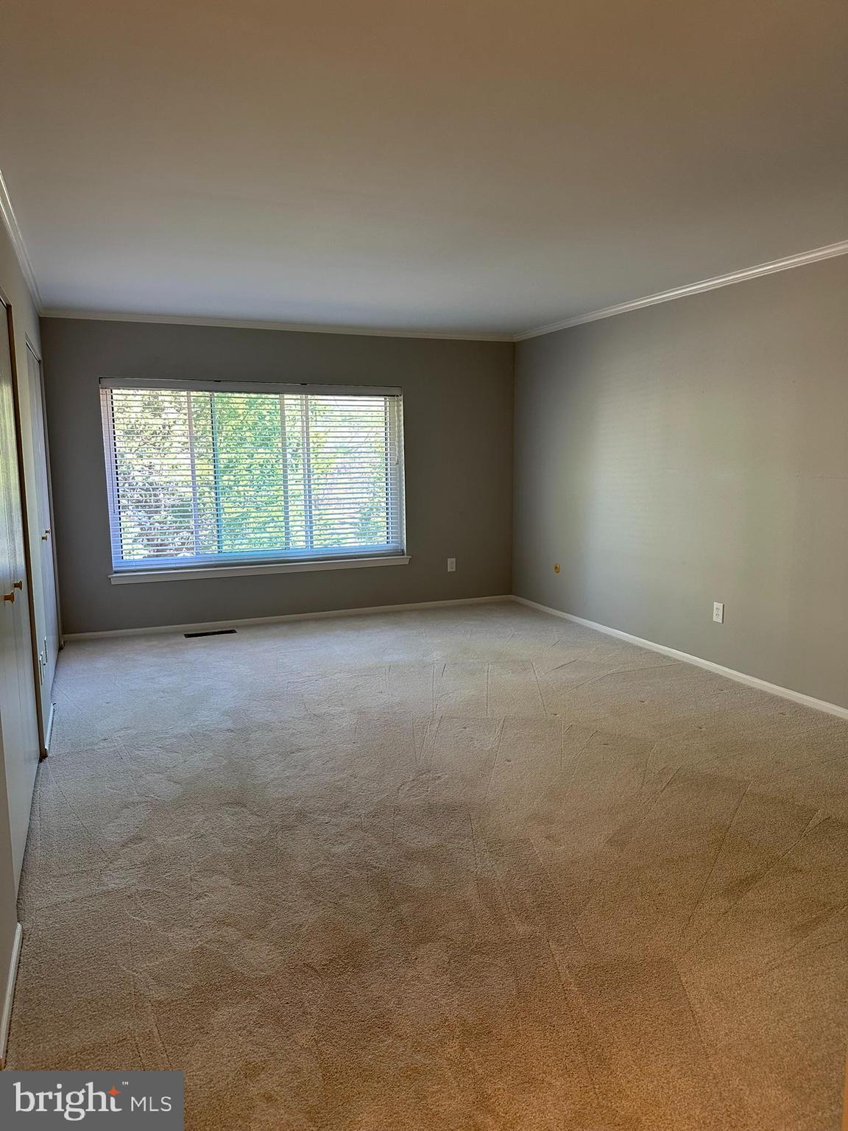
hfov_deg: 56.8
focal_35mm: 24
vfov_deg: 71.6
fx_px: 784
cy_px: 566
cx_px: 424
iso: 160
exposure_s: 1/60
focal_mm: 6.86
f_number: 1.78
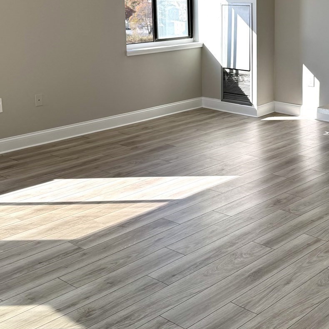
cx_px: 260
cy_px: 74
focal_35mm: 55
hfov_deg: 30.4
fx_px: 591
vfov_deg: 30.5
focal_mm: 6.76
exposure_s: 1/912
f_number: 1.78
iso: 80
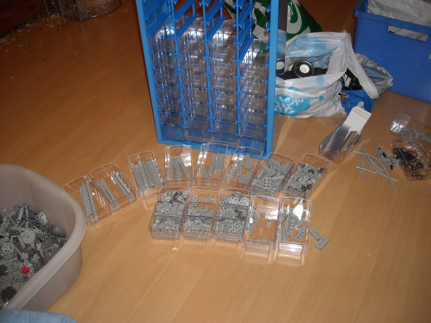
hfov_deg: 52.6
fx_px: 436
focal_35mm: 35
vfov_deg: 40.7
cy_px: 162
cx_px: 216
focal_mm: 5.7
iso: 200
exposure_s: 1/60
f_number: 2.8
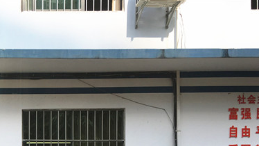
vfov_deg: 14.6
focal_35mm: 76
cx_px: -31
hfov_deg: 25.7
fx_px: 522
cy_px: 232
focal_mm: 4.15
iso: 25
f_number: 2.2
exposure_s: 1/569
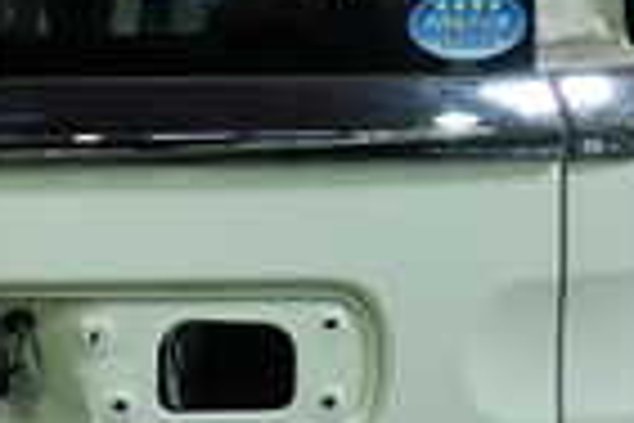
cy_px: 230
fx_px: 2342
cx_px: -189
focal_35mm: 133
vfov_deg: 10.3
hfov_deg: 14.7
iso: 160
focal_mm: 5.4
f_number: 2.3
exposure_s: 1/60
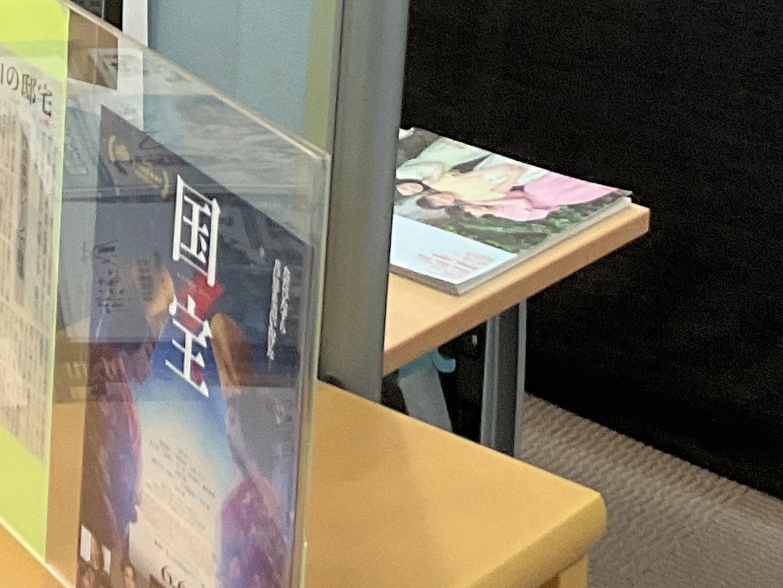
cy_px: -290
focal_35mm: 120
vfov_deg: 11.8
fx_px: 2715
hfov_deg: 16.2
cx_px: 79
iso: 100
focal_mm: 3
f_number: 1.8
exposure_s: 1/60
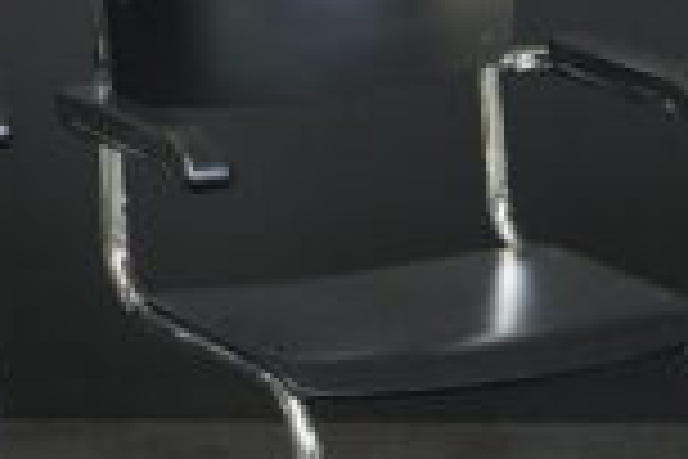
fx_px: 4261
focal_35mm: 223
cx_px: 355
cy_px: 270
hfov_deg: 9.2
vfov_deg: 6.2
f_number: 7.1
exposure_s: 1/125
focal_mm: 57
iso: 5000
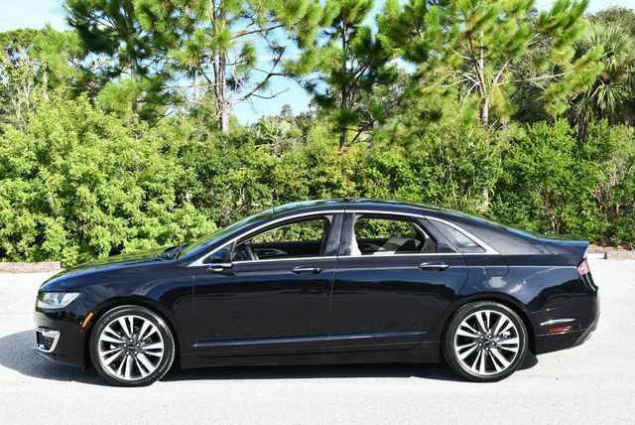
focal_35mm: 54
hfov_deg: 36.8
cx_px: 318
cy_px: 212
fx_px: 953
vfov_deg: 25.1
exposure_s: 1/250
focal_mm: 27
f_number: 8
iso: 160
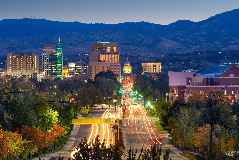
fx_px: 863
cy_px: 80
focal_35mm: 130
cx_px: 120
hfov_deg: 15.8
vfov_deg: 10.5
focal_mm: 130
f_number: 8
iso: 64
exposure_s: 30
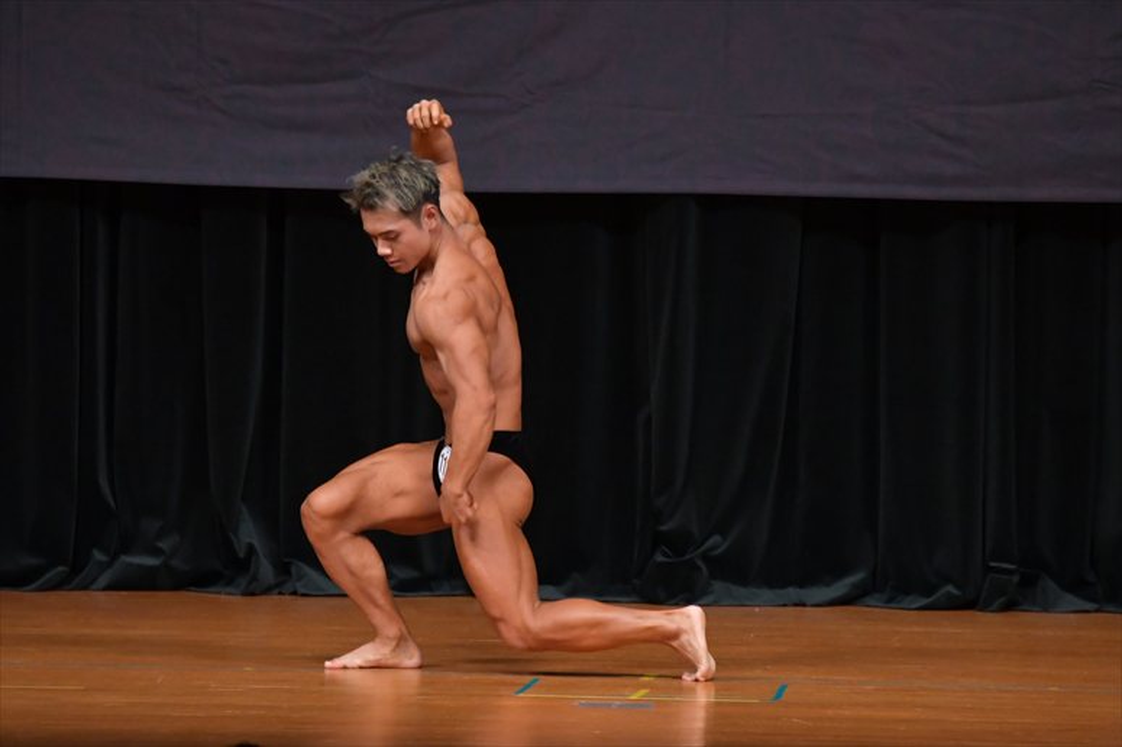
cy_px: 374
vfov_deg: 4.4
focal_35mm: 315
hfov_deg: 6.5
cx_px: 561
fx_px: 9813
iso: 4000
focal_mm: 210
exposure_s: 1/400
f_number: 5.6
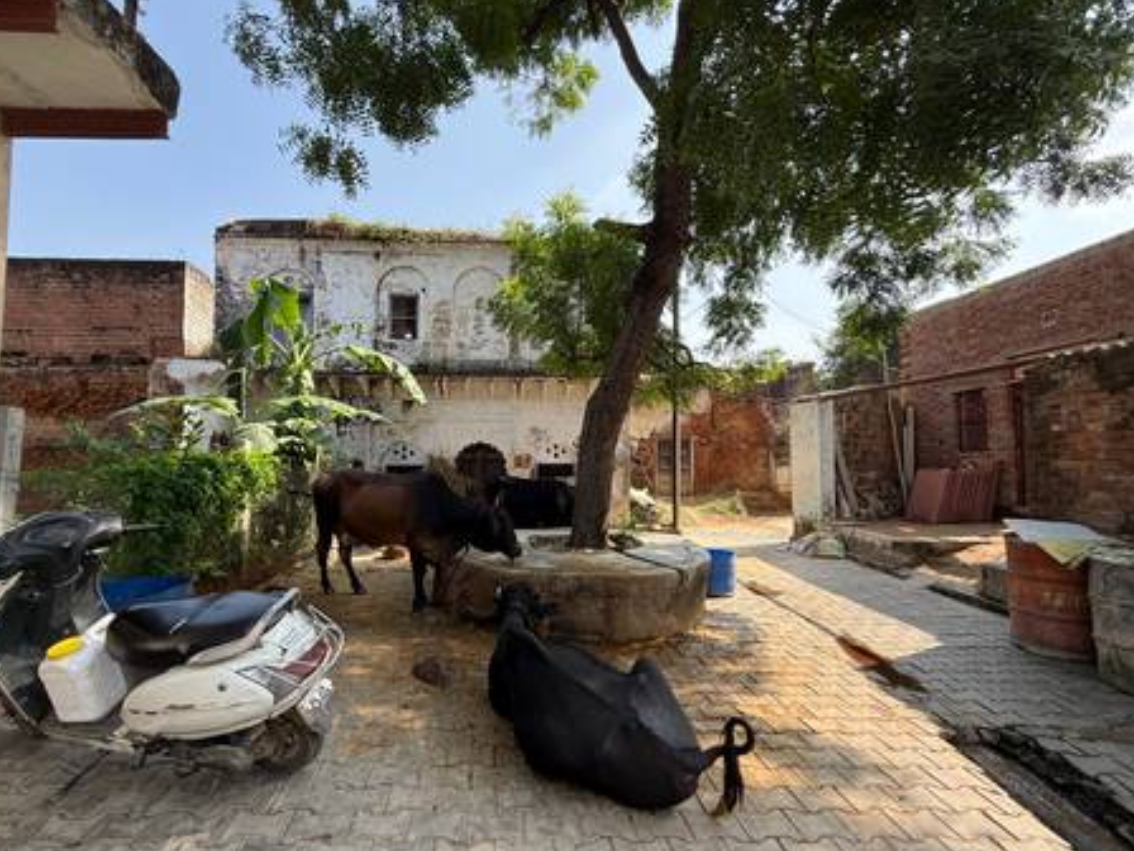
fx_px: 491
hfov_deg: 98.1
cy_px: 441
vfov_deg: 81.7
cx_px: 534
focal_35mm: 15
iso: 64
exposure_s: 1/502
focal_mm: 2.22
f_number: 2.2
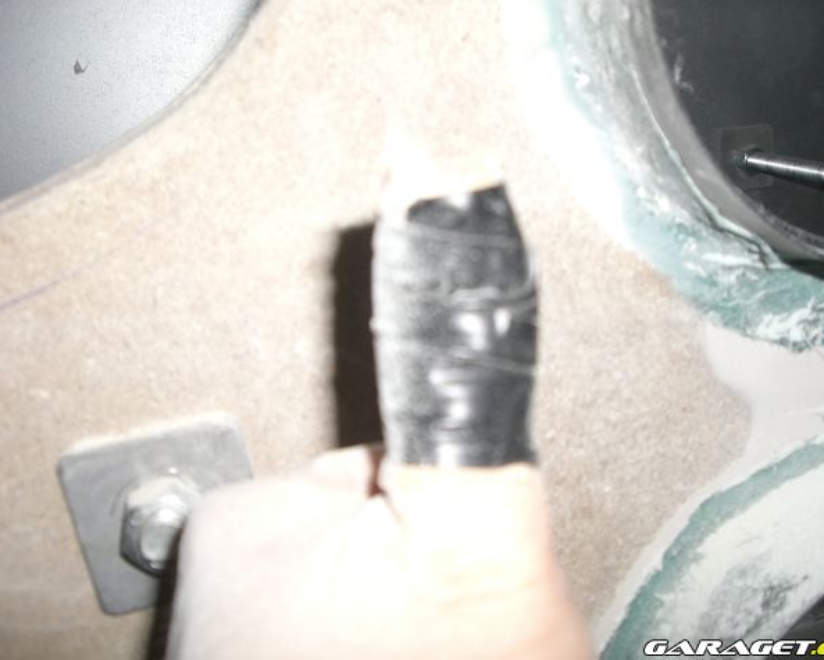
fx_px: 976
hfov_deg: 45.7
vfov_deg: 37.4
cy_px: 328
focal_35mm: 40
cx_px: 438
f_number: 2.7
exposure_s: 1/60
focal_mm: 6.2
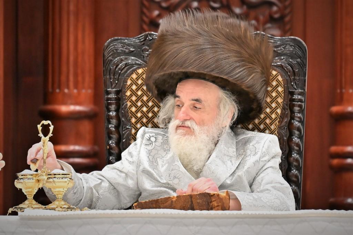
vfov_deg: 4.6
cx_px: 176
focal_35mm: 300
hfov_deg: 6.9
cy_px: 118
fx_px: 2941
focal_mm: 200
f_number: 2.8
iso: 320
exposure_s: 1/250
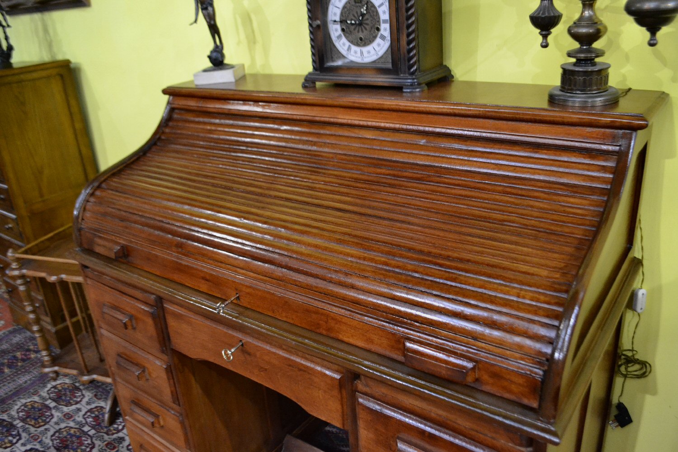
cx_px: 339
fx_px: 508
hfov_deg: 67.4
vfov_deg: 47.9
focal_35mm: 27
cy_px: 226
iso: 2500
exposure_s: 1/60
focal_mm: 18
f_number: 3.5
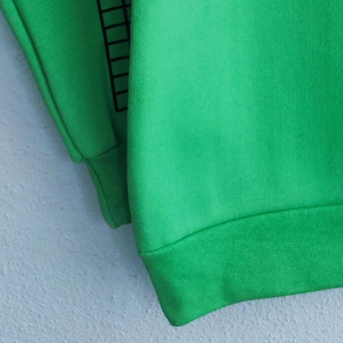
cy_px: -248
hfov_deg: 18.2
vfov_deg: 16.5
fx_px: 1009
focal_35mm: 90
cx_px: 423
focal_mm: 5.59
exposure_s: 1/50
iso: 544
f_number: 1.88
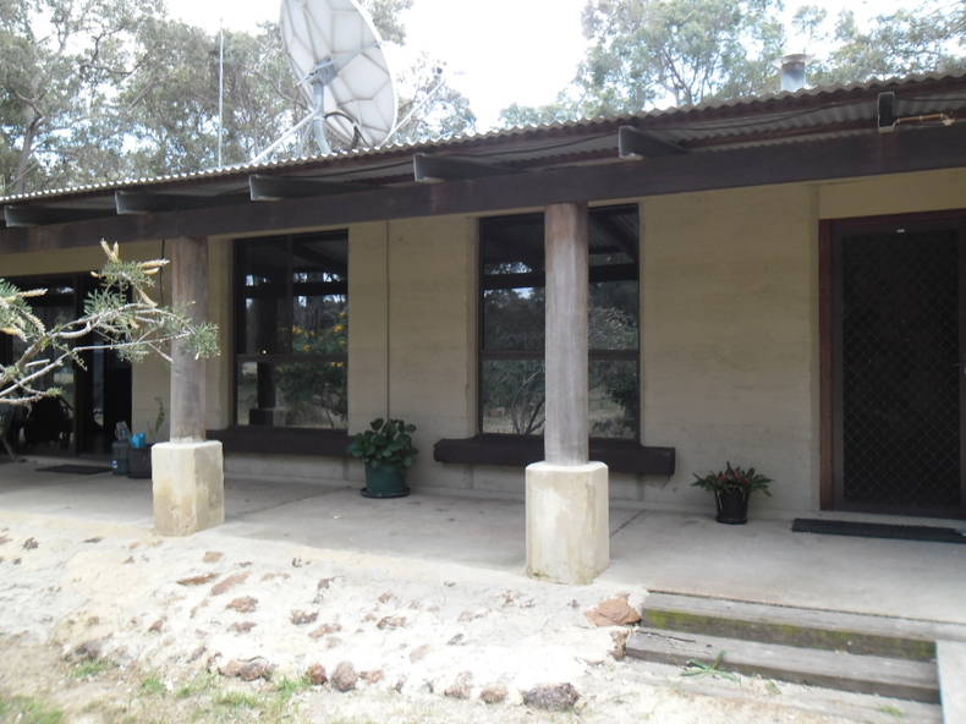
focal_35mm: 27
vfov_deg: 51.3
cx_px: 483
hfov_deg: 65.3
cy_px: 362
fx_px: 753
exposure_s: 1/59
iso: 100
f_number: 3.5
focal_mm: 4.9
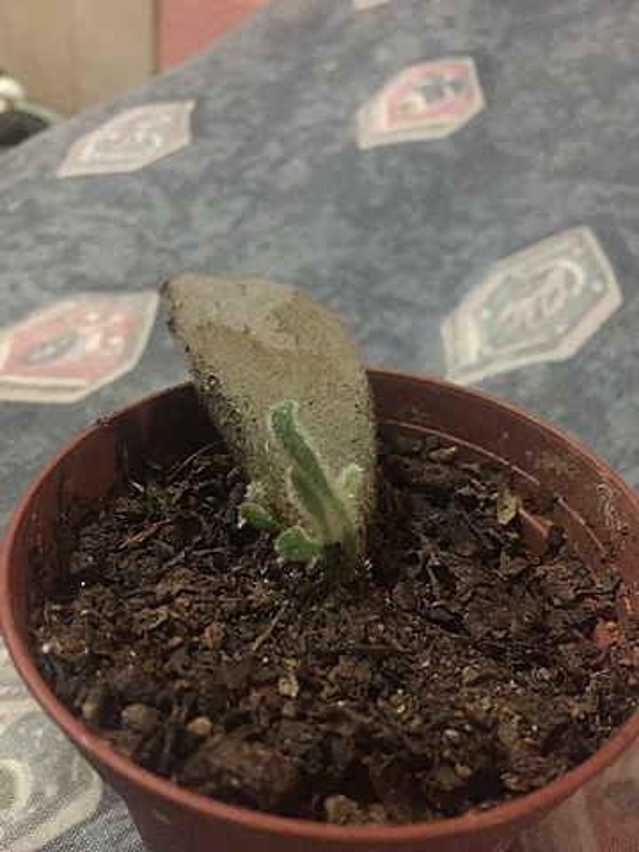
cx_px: 320
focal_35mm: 29
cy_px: 426
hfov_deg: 48.2
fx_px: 714
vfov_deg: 61.7
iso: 500
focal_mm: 4.15
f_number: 2.2
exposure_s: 1/15
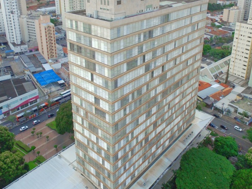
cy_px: 45
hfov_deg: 55.4
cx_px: 127
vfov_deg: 41.5
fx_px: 240
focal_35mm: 33
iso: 197
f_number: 2.8
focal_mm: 3.61
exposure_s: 1/100
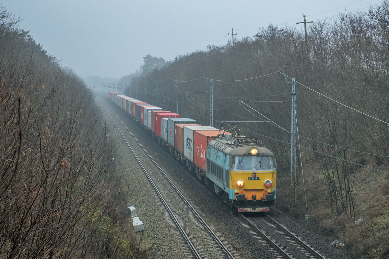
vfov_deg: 14.7
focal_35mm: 93
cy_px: 130
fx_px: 1005
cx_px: 194
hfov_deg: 21.9
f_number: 8
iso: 1000
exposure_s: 1/320
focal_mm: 62
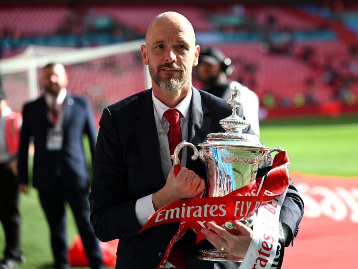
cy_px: 135
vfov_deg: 13.3
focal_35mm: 111
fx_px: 1148
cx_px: 197
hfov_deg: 17.7
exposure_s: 1/2500
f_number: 3.2
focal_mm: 102
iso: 500
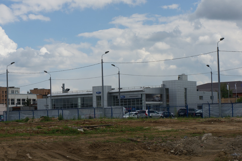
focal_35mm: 78
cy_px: 80
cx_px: 121
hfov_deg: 26.0
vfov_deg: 17.4
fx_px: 524
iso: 100
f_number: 9
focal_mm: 52
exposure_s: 1/320
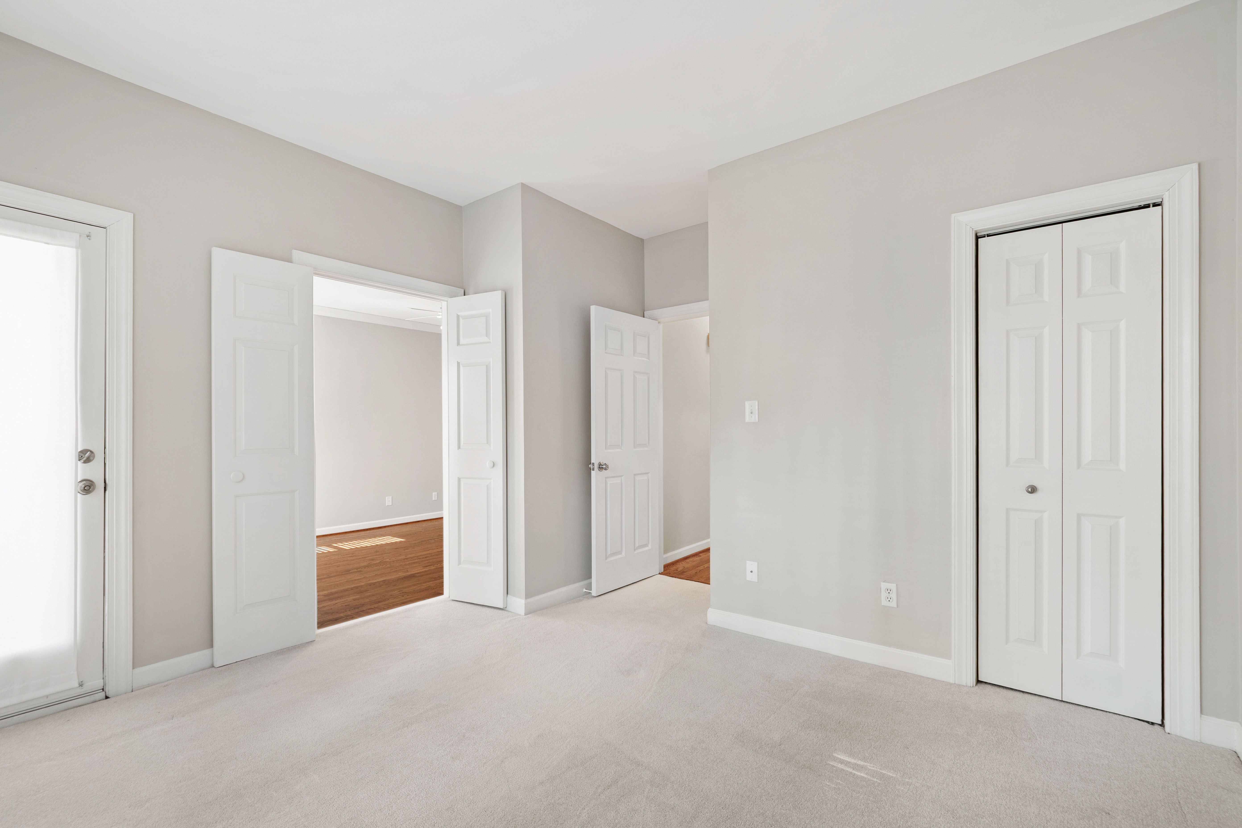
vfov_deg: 77.3
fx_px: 517
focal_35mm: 15
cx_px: 621
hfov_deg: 100.4
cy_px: 414
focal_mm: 10
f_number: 8
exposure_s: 3
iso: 100
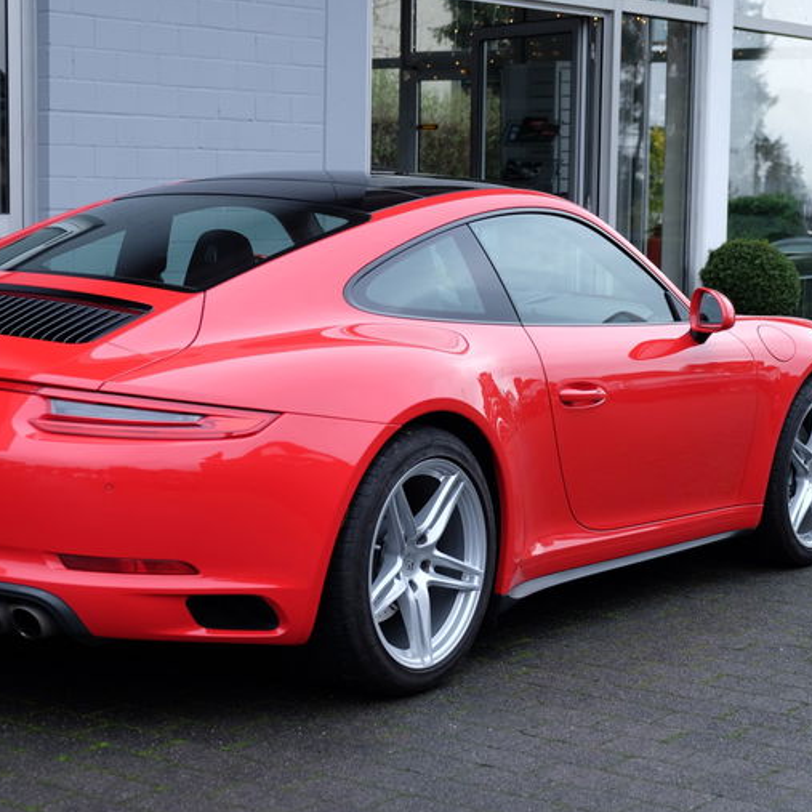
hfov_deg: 22.7
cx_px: 308
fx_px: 2017
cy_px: 405
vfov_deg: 22.8
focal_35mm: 76
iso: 200
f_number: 3.6
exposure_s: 1/125
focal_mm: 39
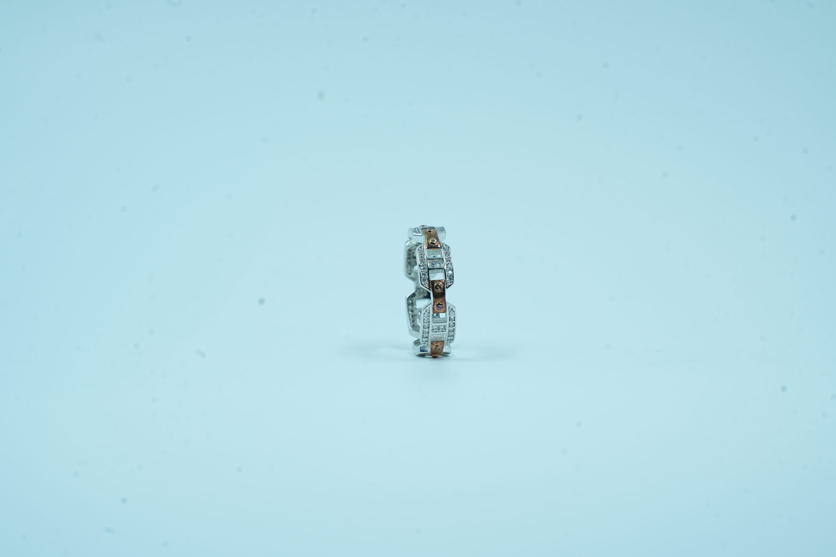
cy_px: 278
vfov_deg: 13.0
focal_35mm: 105
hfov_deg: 19.5
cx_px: 418
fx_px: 2438
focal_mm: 105
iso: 400
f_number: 11
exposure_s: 1/125
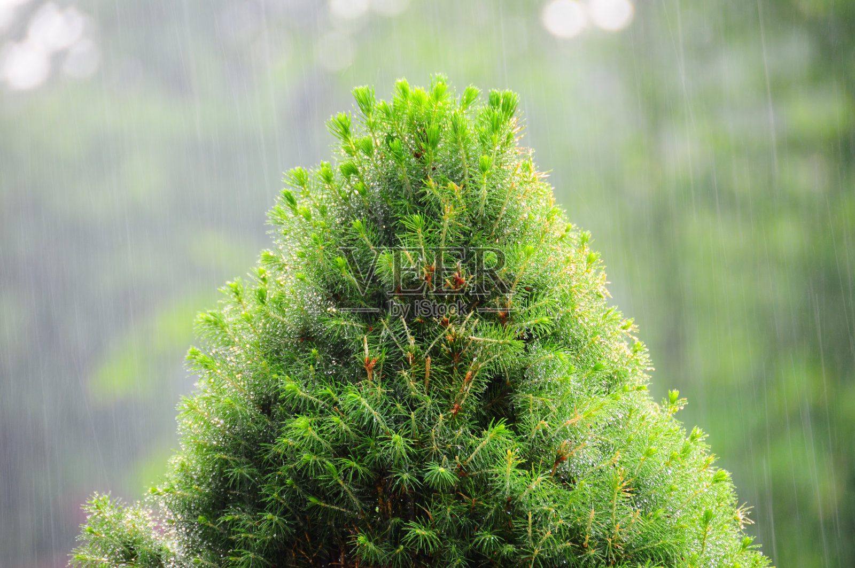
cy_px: 284
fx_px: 7117
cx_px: 428
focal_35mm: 300
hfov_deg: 6.9
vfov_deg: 4.6
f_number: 5.6
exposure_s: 1/30
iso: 200
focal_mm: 200
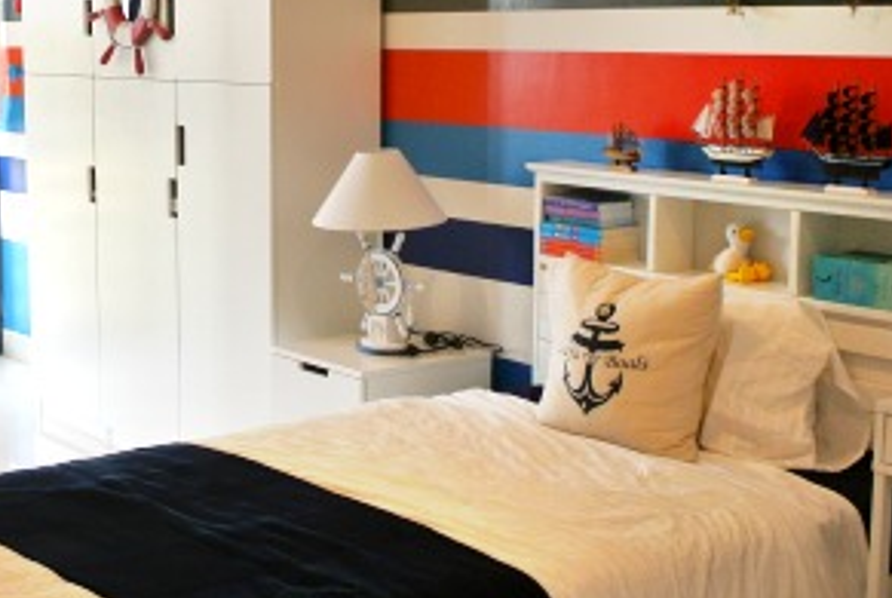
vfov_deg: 21.6
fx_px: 1563
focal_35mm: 63
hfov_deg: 30.6
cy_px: 271
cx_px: 107
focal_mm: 10
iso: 200
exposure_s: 1/60
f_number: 2.8
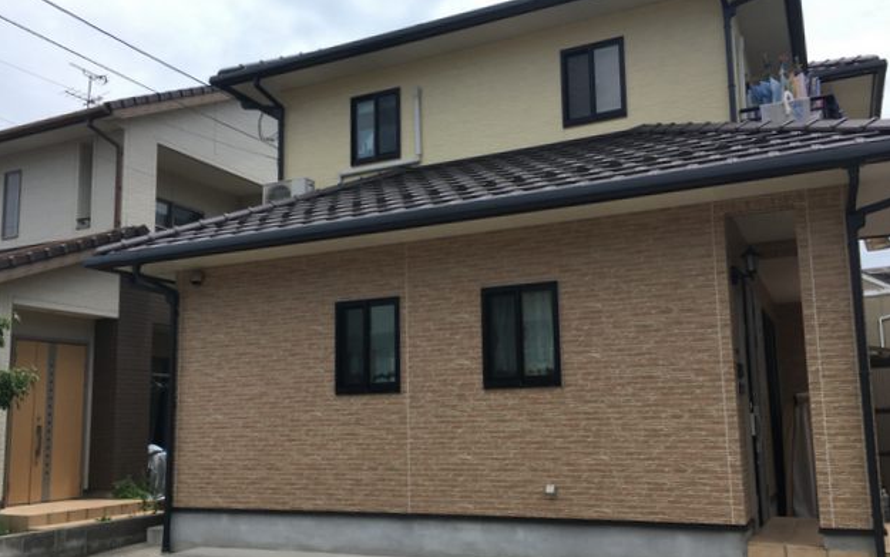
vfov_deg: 40.6
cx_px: 444
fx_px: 752
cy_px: 308
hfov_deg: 61.2
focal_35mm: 31
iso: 25
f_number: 2.2
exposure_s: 1/1538
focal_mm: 4.15
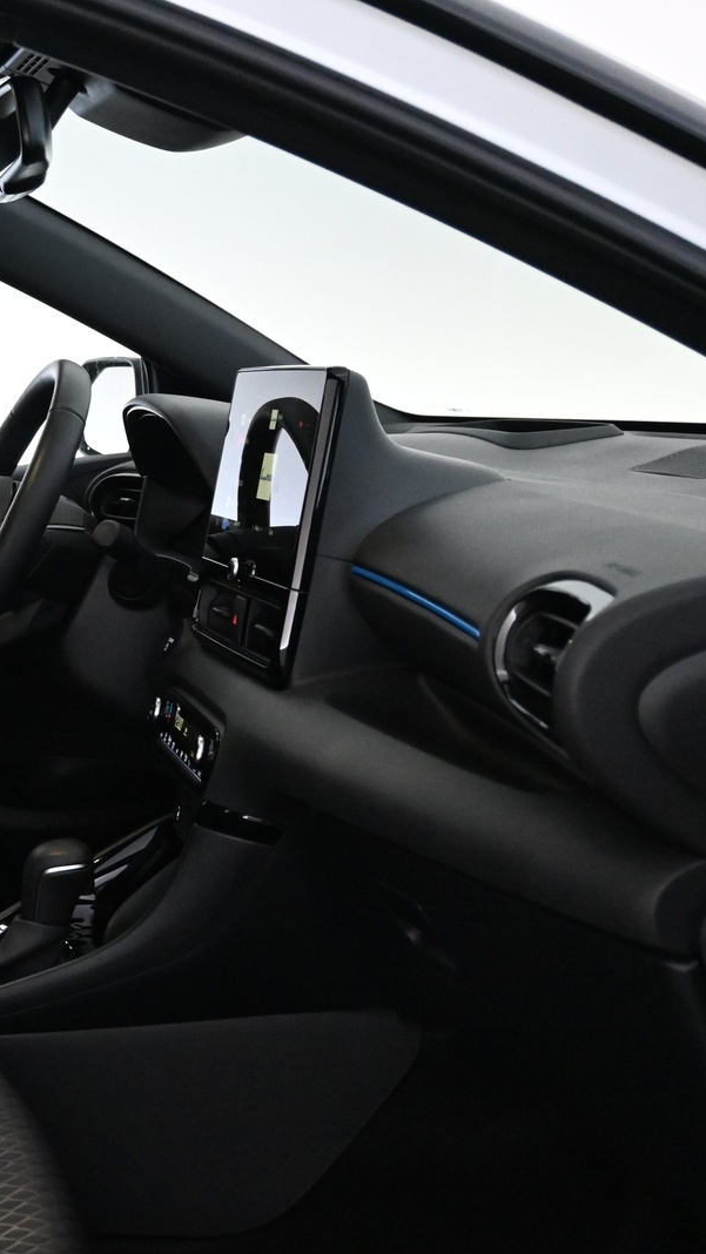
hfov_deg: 20.7
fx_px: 1823
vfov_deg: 38.0
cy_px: 633
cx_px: -107
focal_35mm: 55
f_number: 4.2
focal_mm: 23
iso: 5000
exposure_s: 1/60
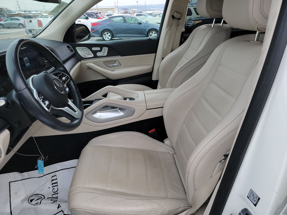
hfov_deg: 71.6
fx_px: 199
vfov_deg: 56.8
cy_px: 108
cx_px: 144
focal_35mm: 24
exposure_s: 1/261
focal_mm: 6.7
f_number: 1.8
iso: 50
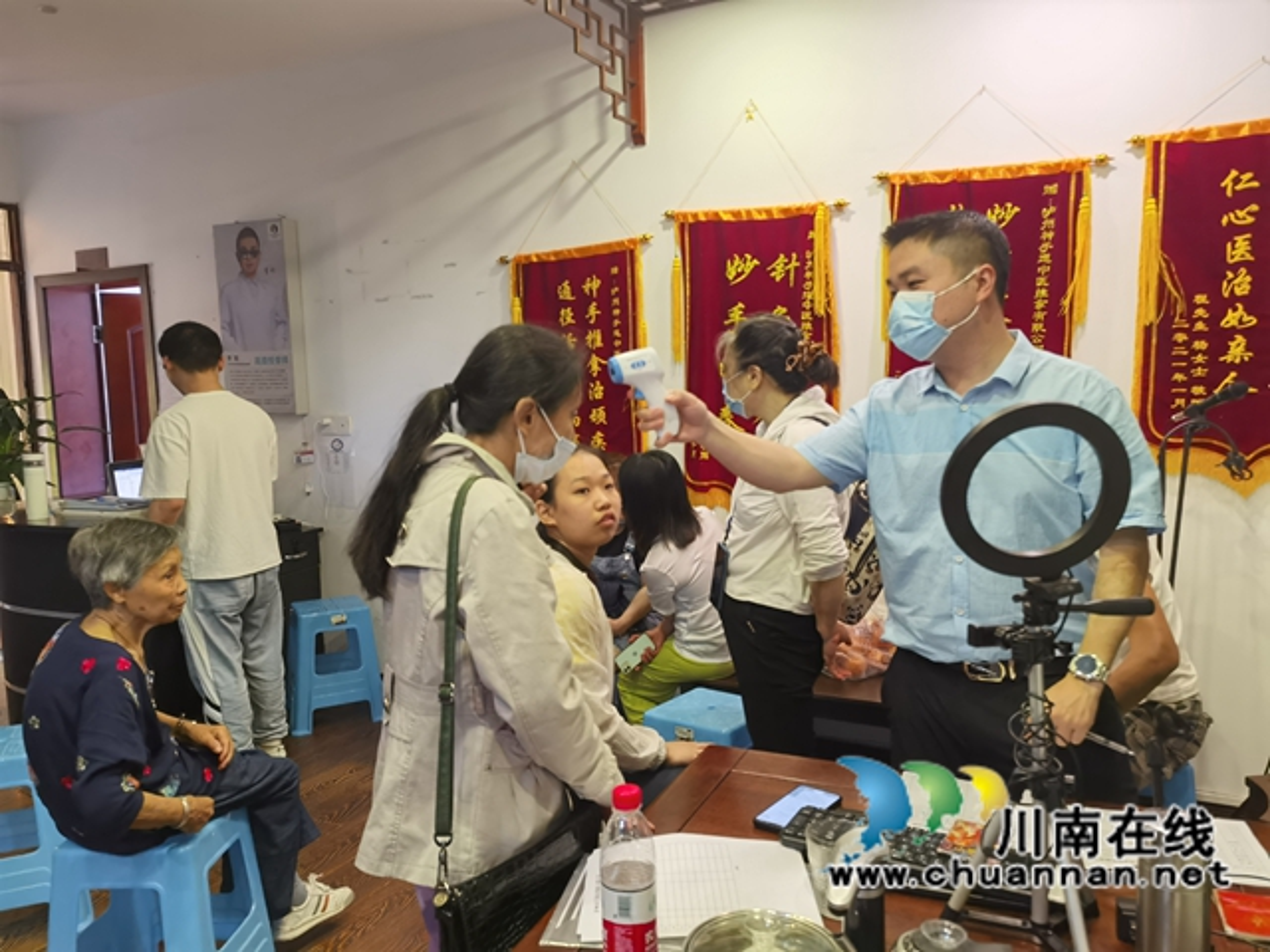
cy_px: 476
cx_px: 635
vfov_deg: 51.4
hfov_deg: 65.3
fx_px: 991
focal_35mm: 27
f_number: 1.9
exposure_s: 1/50
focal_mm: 6.71
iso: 250
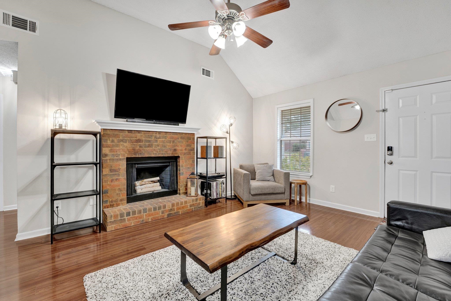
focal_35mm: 15
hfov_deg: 99.3
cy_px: 150
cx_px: 226
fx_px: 192
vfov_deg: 76.2
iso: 1000
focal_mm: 15.3
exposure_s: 1/20
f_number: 8
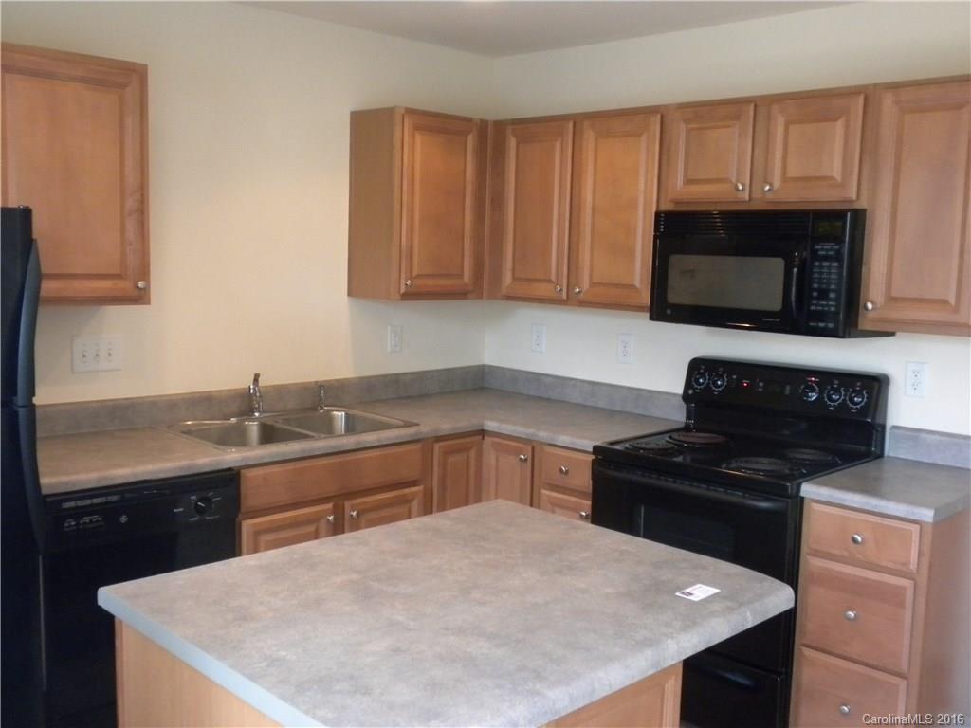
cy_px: 364
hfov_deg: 50.1
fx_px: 1038
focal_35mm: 37
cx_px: 486
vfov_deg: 38.7
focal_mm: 6.6
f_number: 3.5
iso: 400
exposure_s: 1/40
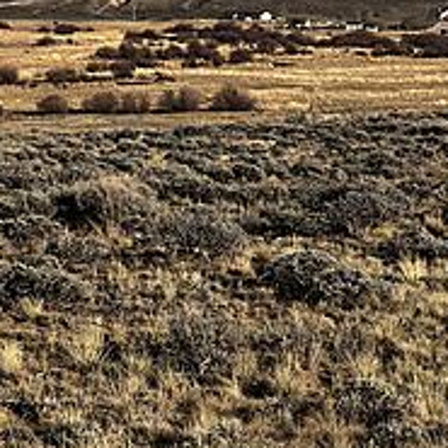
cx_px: 308
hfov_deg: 11.9
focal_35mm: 147
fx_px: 2152
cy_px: 114
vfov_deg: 11.9
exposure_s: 1/847
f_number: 2.8
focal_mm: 9
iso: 32
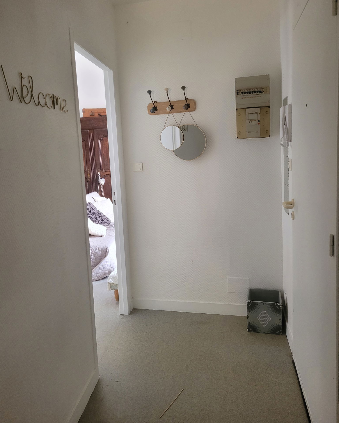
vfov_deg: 62.1
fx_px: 351
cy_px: 193
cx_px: 166
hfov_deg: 51.5
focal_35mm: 28
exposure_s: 1/50
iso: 250
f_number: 1.8
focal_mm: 5.4
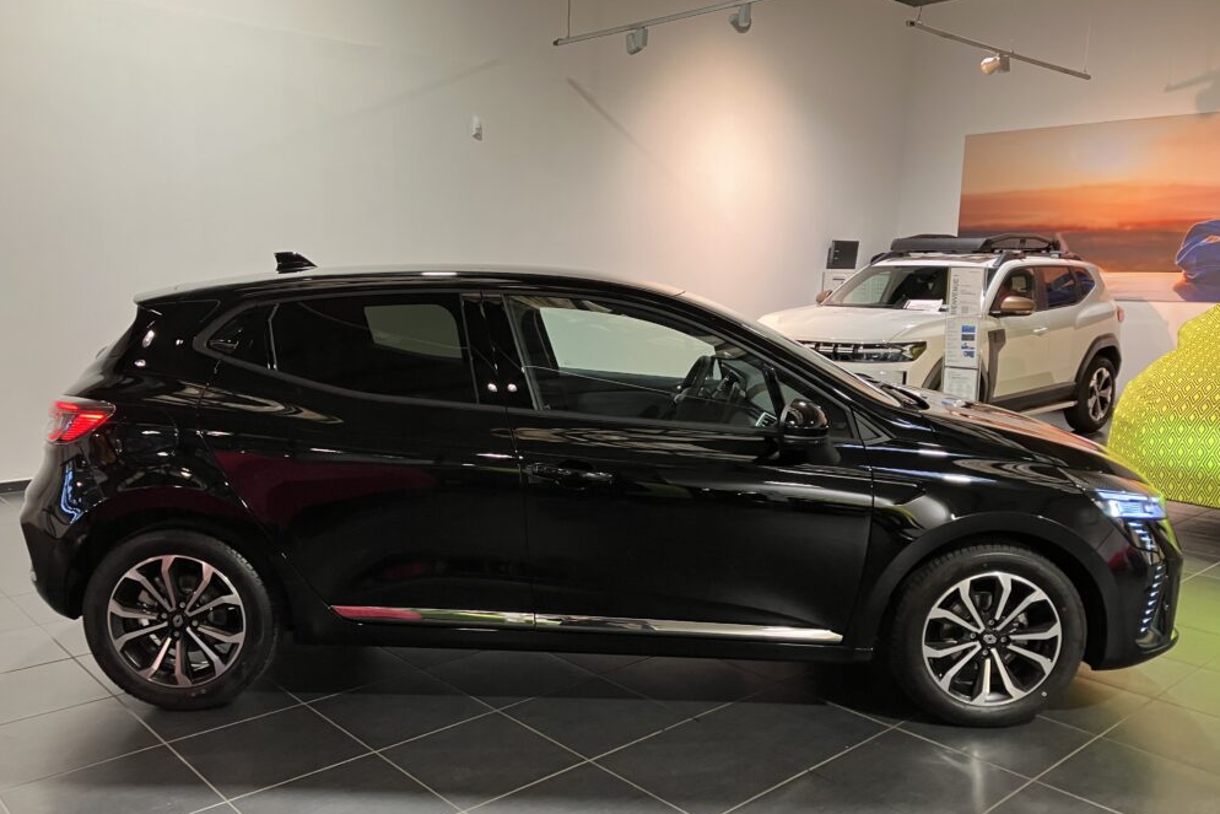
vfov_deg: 43.6
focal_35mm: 30
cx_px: 598
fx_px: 1017
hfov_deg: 61.9
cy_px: 448
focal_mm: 3.99
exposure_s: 1/50
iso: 80
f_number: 1.8
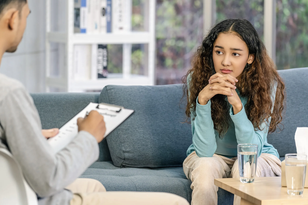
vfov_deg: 8.5
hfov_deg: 12.7
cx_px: 146
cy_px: 93
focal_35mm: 162
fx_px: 1386
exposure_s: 1/60
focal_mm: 146
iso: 400
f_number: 4
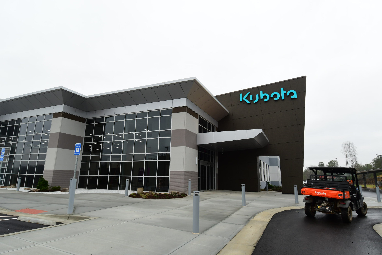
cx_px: 191
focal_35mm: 21
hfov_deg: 81.2
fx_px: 223
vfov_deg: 59.5
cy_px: 128
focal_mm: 14
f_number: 7.1
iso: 400
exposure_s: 1/200
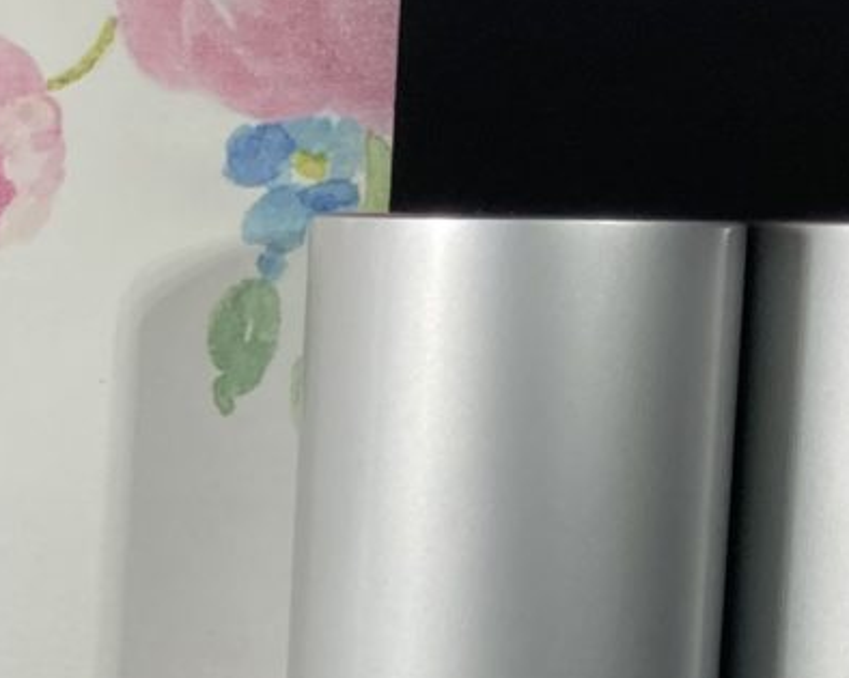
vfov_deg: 10.7
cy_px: 779
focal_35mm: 142
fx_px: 3567
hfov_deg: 12.8
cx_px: -435
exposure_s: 1/273
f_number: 1.8
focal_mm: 3.99
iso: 20
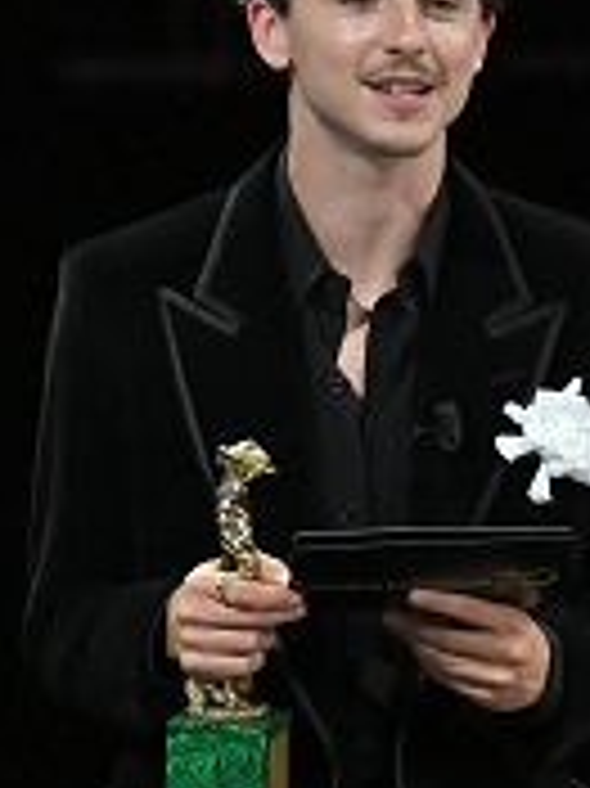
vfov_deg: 1.3
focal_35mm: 1477
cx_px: 417
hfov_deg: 1.0
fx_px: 33607
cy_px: 538
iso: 6400
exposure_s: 1/400
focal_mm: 350
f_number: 5.3
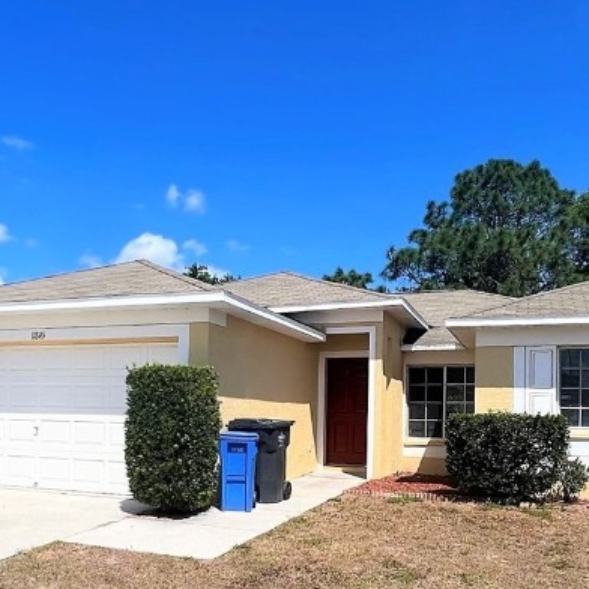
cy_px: 401
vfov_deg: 52.8
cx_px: 278
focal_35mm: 30
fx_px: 578
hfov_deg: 54.0
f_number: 1.8
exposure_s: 1/2421
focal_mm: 1.57
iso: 32
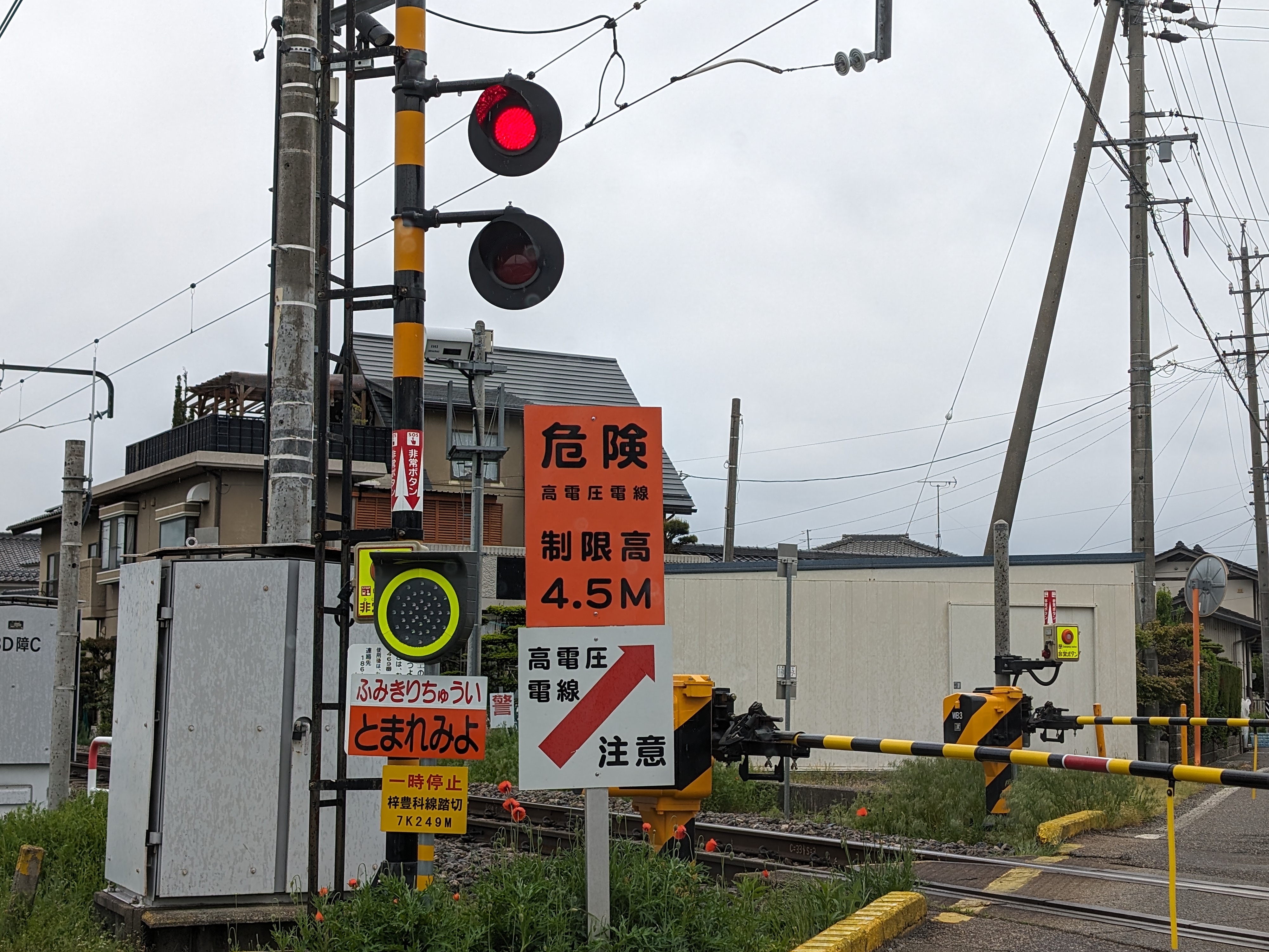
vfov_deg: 29.1
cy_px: 484
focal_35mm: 50
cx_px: 641
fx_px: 1833
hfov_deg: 38.2
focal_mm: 6.9
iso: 21
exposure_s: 1/470
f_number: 1.68
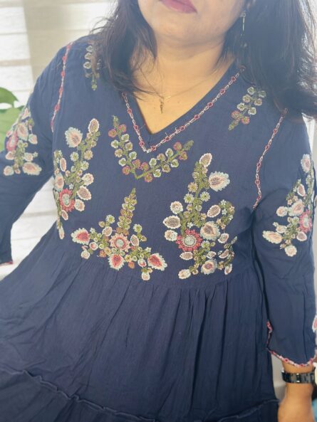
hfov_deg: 30.3
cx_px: 158
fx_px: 586
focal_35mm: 48
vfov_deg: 39.6
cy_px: 211
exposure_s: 1/60
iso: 320
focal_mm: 6.86
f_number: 1.78
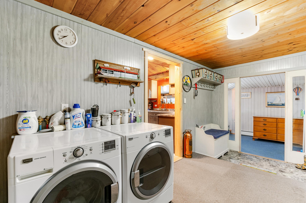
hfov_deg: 100.4
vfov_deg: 77.3
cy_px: 102
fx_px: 127
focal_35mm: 15
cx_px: 153
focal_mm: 10
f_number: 8
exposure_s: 4
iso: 64
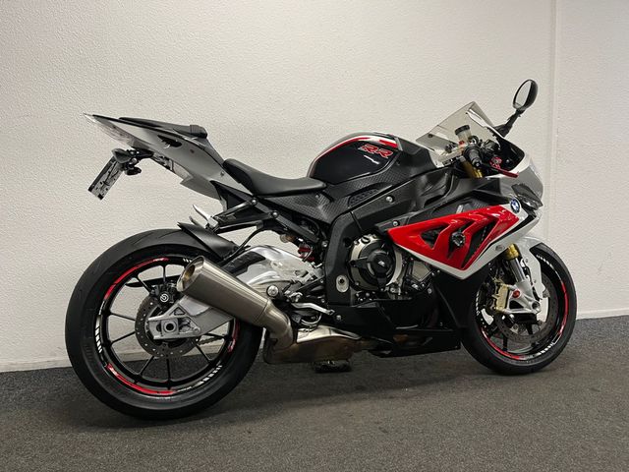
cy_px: 236
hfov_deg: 67.3
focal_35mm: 26
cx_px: 314
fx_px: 472
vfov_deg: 53.1
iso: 80
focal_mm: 5.1
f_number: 1.6
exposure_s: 1/50
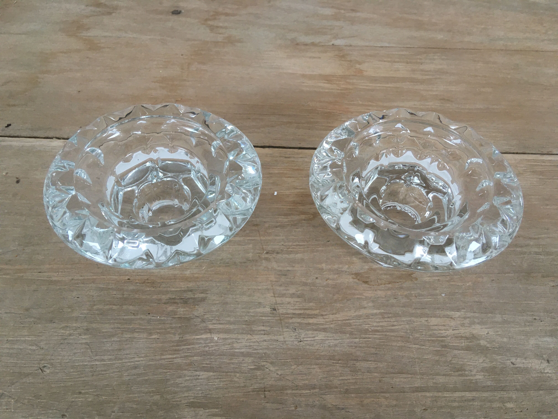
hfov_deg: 61.7
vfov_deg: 48.2
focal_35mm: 29
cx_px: 279
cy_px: 210
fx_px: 467
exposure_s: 1/33
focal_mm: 4.15
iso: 100
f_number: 2.2
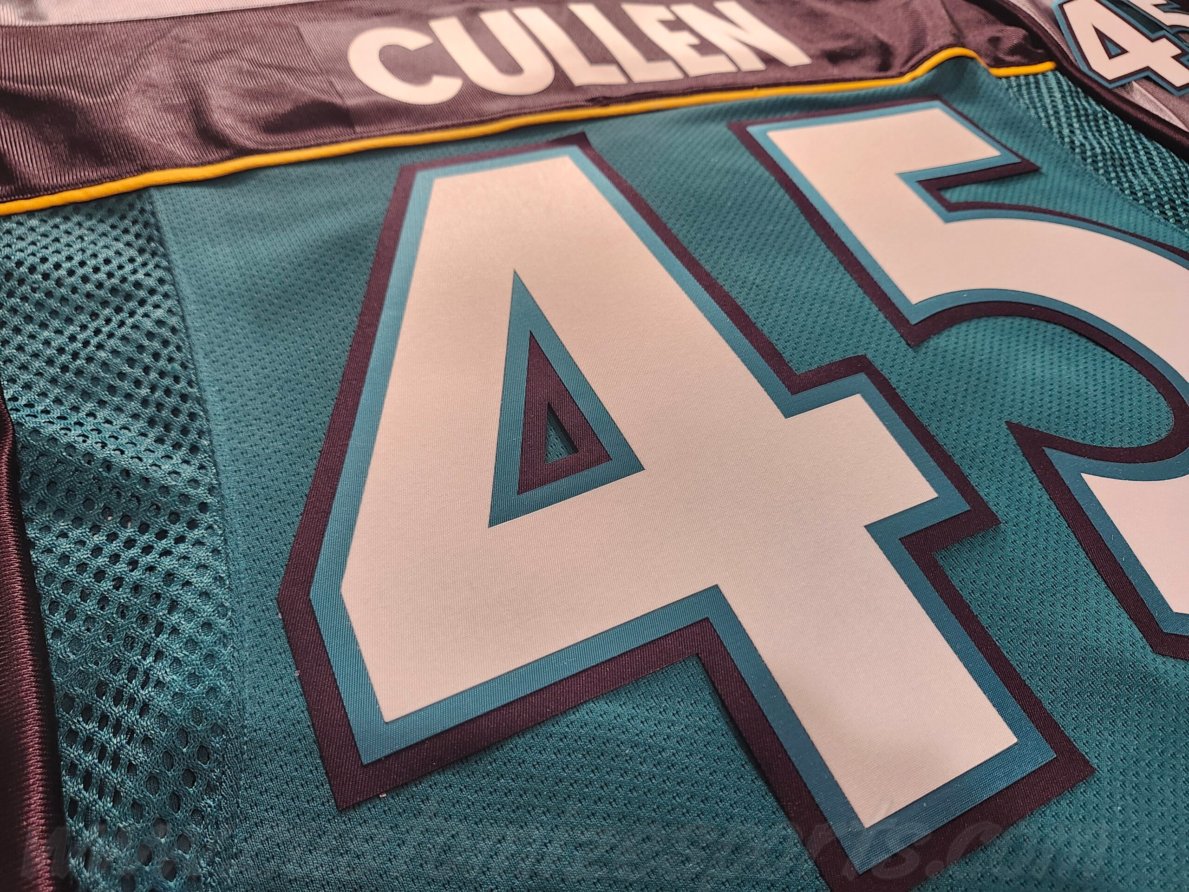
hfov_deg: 73.9
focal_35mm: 23
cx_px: 594
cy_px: 446
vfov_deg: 58.9
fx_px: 790
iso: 160
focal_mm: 5.54
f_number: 1.8
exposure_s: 1/120
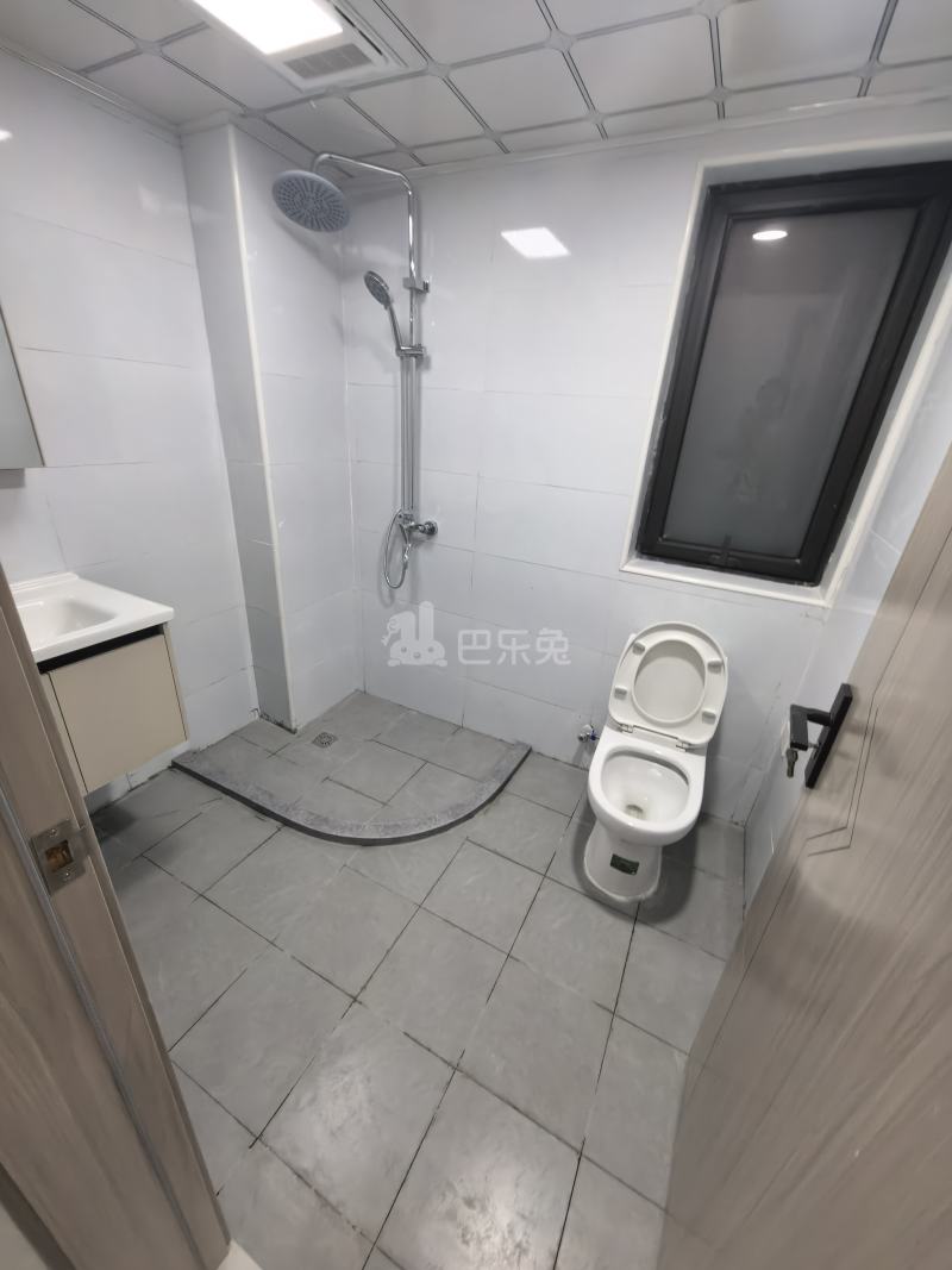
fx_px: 477
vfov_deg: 106.2
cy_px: 635
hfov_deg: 89.9
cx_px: 476
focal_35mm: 13
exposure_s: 1/50
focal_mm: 1.95
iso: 250
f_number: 2.2
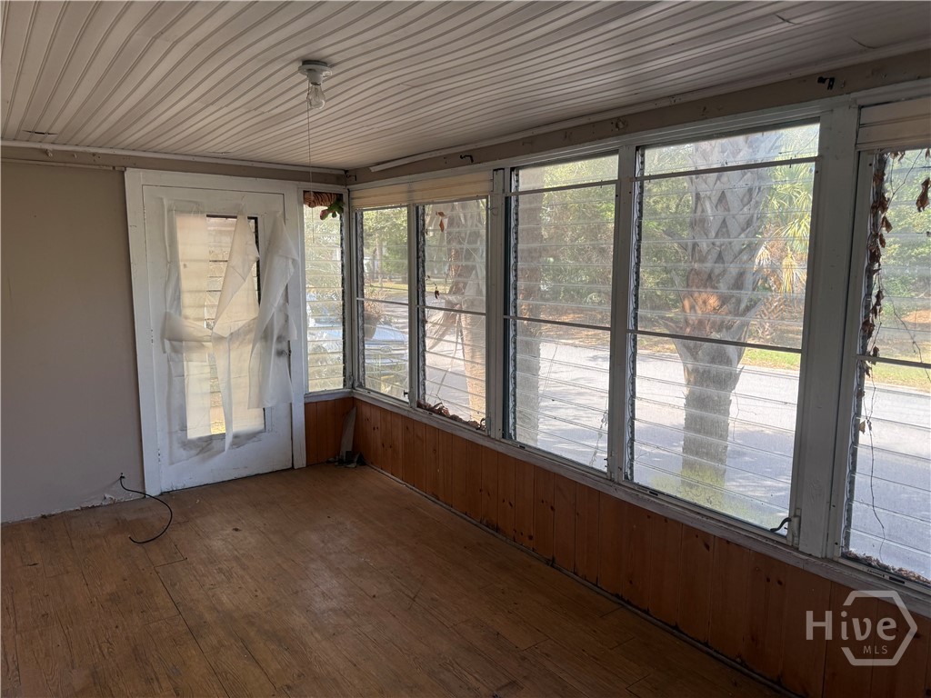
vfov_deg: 56.8
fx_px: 645
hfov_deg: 71.6
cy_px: 349
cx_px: 466
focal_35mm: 24
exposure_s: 1/231
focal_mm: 6.76
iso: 100
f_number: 1.78
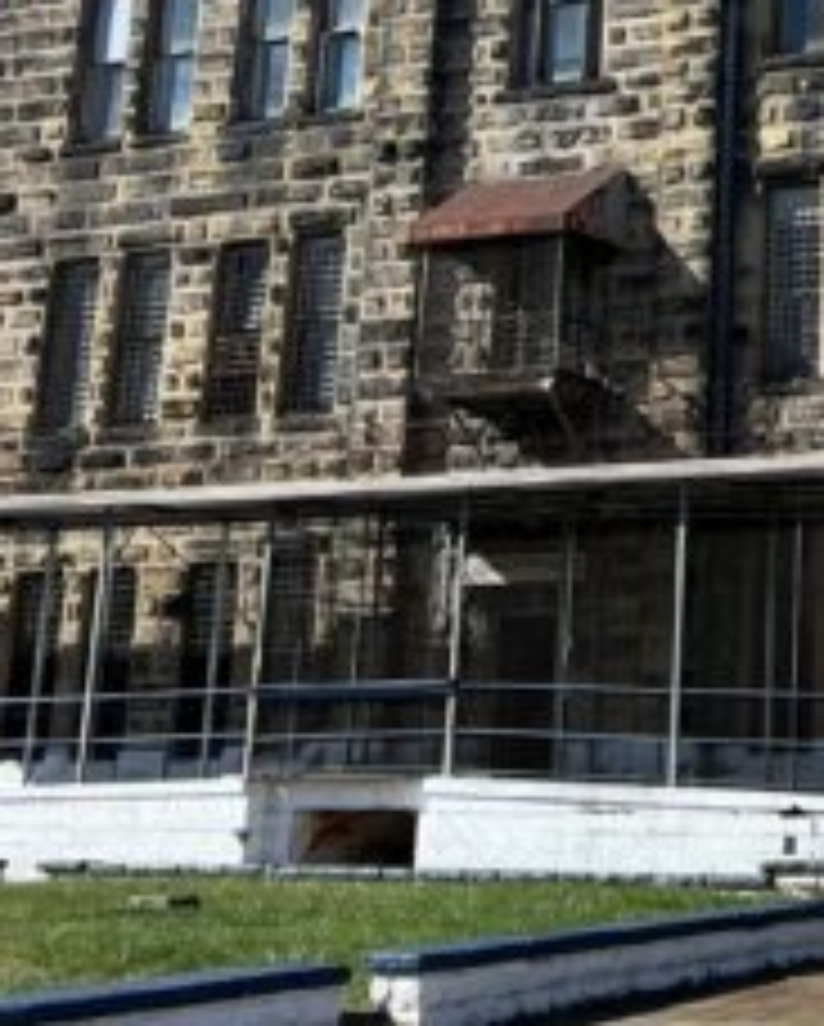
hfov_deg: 18.0
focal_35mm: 83
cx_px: 874
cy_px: -29
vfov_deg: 22.0
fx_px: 2525
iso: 50
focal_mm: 5.7
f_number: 1.5
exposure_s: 1/2695
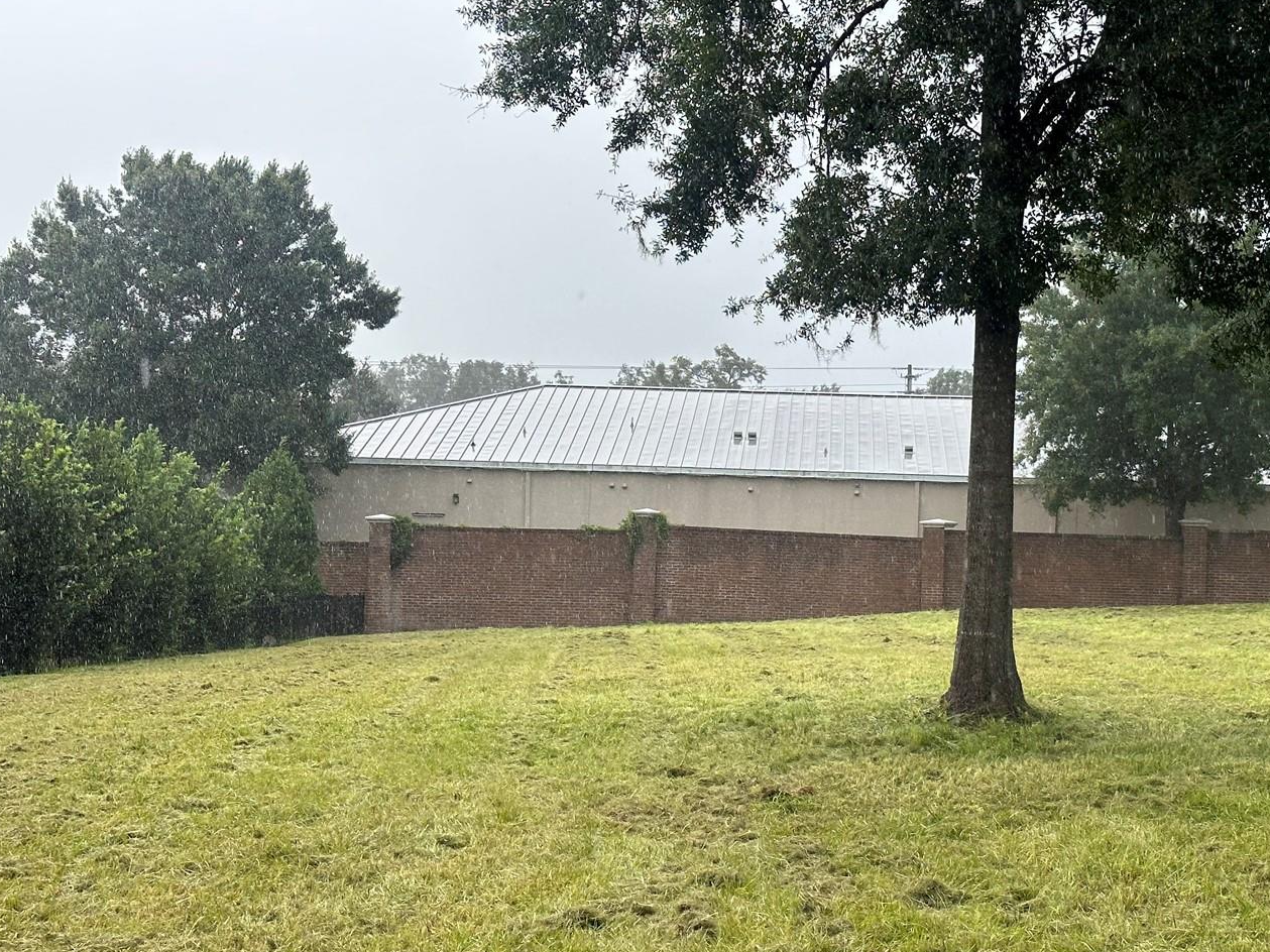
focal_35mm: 61
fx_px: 2238
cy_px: 564
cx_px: 766
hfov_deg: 31.6
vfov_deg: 24.0
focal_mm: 6.86
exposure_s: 1/756
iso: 64
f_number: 1.78
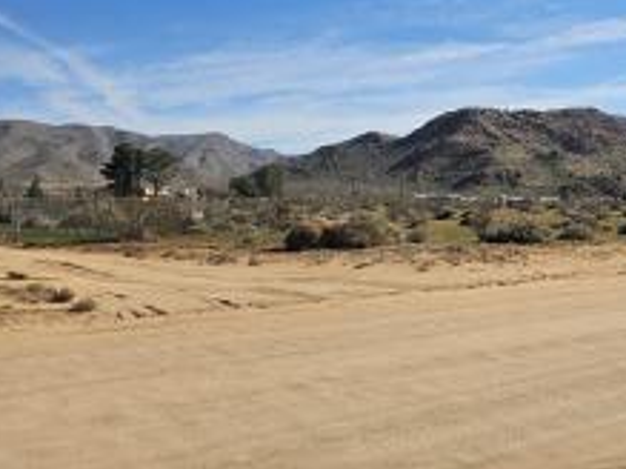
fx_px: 759
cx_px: 549
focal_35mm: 42
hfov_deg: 41.7
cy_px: 192
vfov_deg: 34.2
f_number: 1.7
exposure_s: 1/1542
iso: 10
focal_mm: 6.3
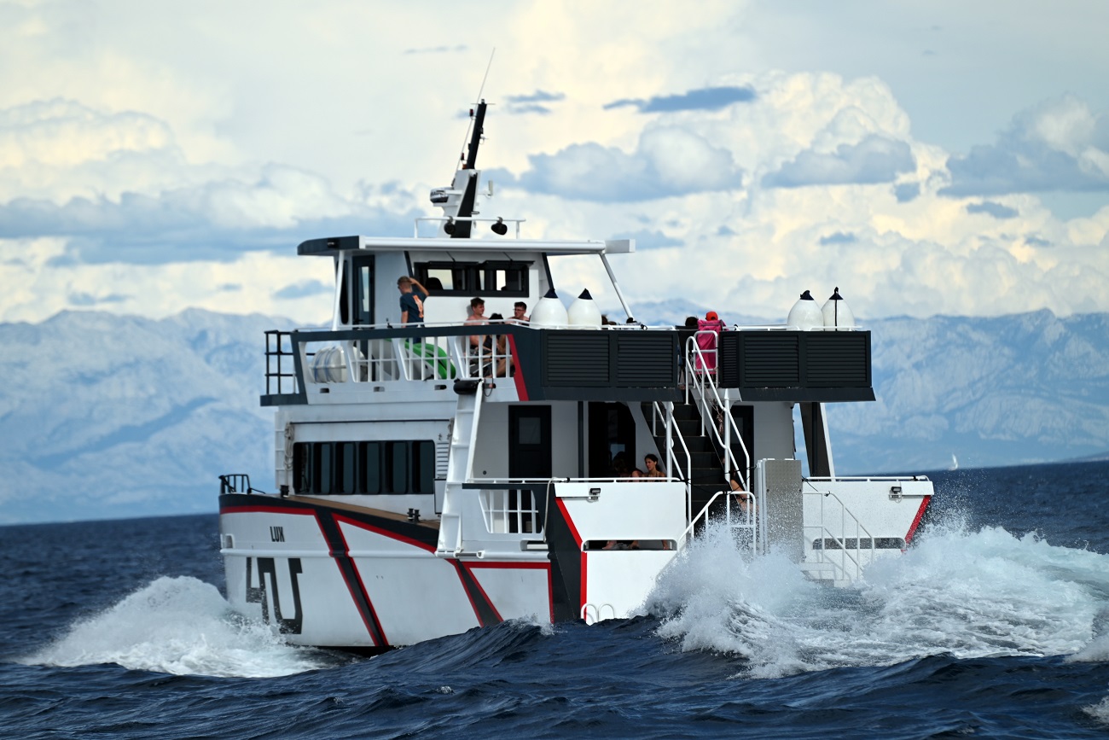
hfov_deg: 6.9
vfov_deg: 4.6
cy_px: 370
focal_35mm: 300
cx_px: 554
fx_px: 9242
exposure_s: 1/1000
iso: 110
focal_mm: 300
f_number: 5.6
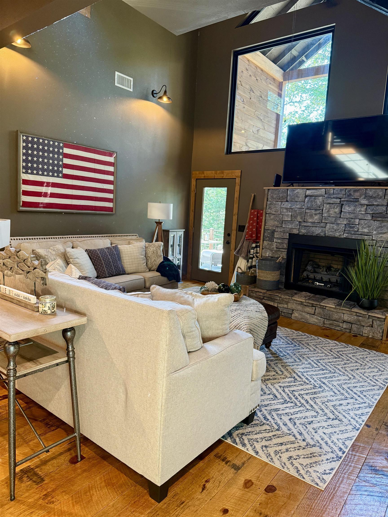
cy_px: 258
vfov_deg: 71.6
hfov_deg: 56.8
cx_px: 194
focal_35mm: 24
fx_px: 359
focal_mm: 6.76
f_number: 1.78
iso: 250
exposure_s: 1/60
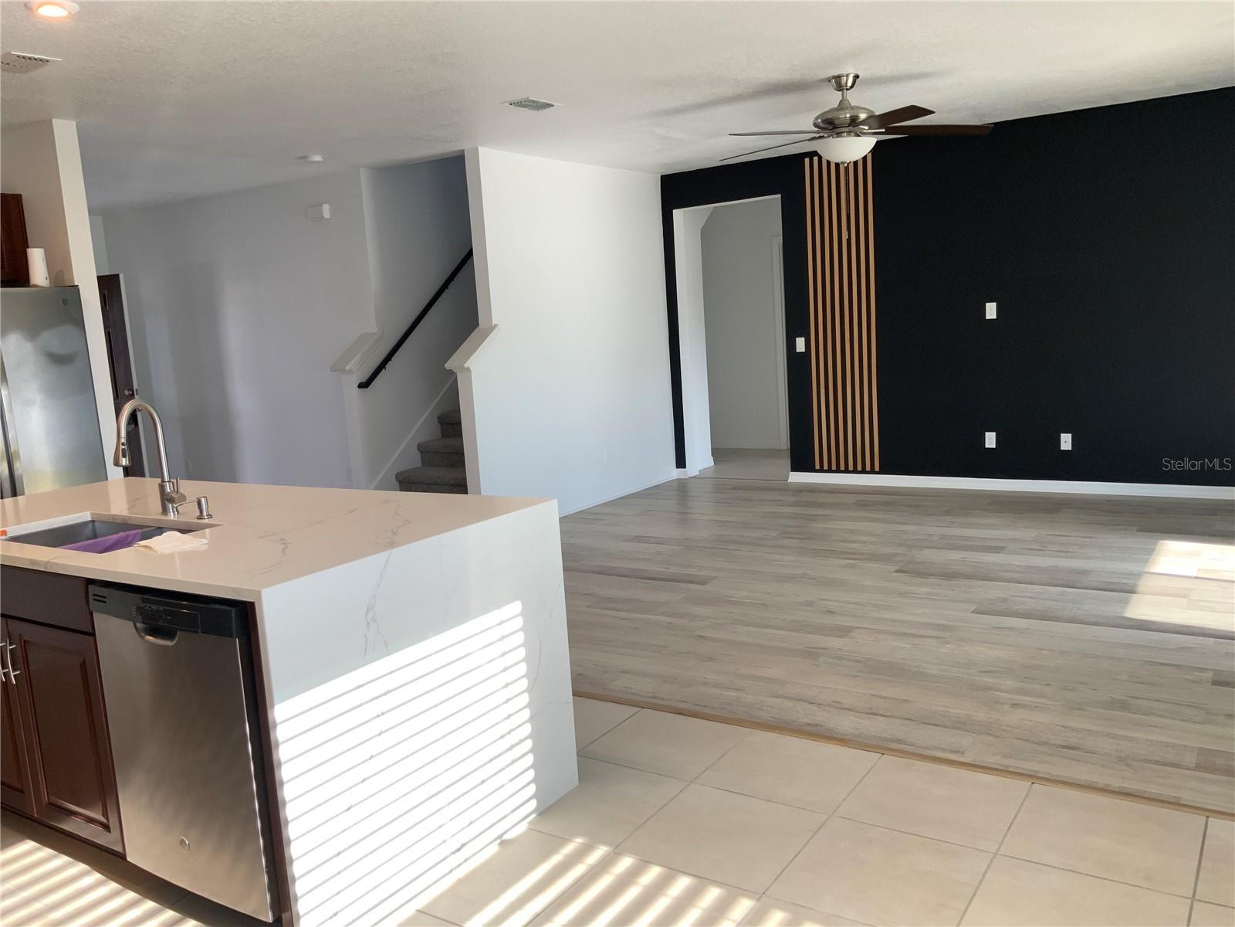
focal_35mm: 29
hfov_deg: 61.7
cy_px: 464
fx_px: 1035
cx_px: 618
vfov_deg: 48.2
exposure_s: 1/120
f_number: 1.8
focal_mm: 3
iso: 25
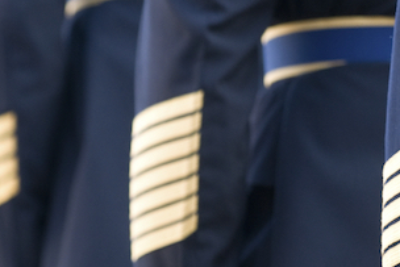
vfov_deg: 2.1
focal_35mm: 641
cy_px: 155
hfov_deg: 3.2
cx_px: 412
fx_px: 7125
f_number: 3.2
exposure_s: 1/100
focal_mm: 130
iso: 200
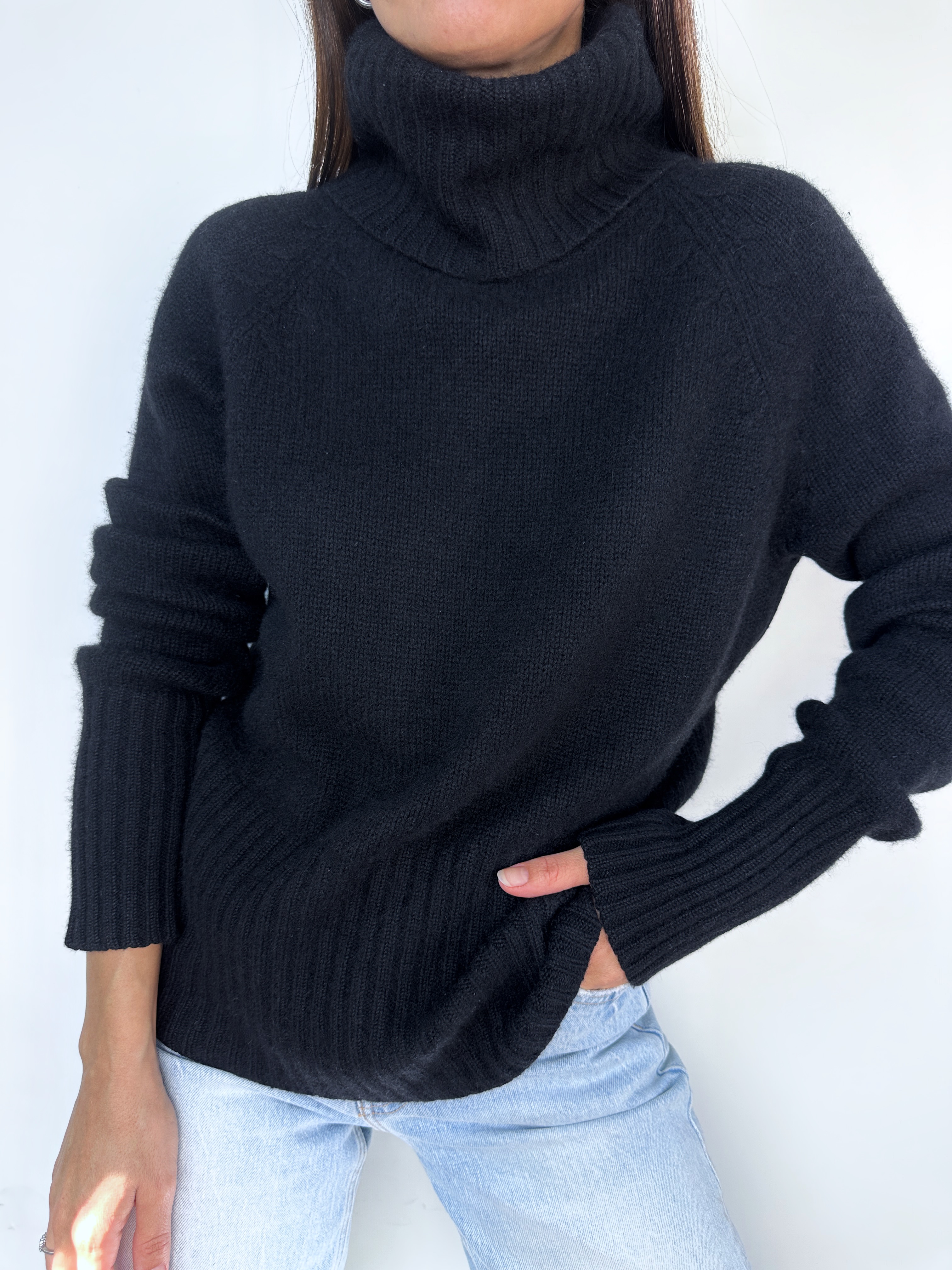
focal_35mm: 24
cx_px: 476
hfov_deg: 56.8
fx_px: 880
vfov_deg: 71.6
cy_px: 635
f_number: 1.78
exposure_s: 1/100
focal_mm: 6.86
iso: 50
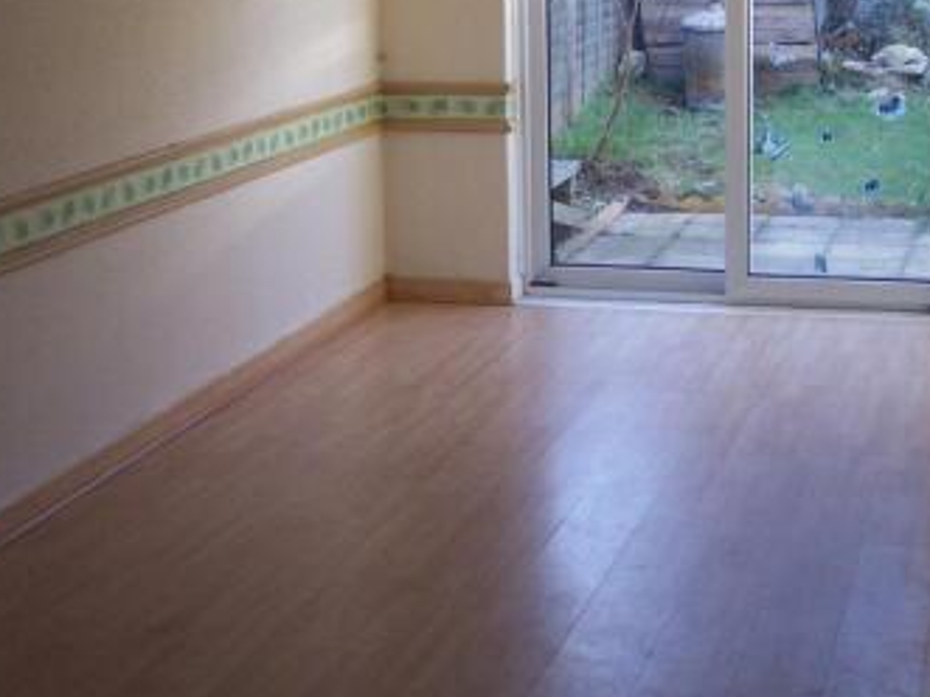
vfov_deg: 21.8
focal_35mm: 67
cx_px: 510
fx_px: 1799
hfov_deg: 29.0
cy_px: 190
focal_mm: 6.3
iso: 140
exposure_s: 1/80
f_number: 2.8
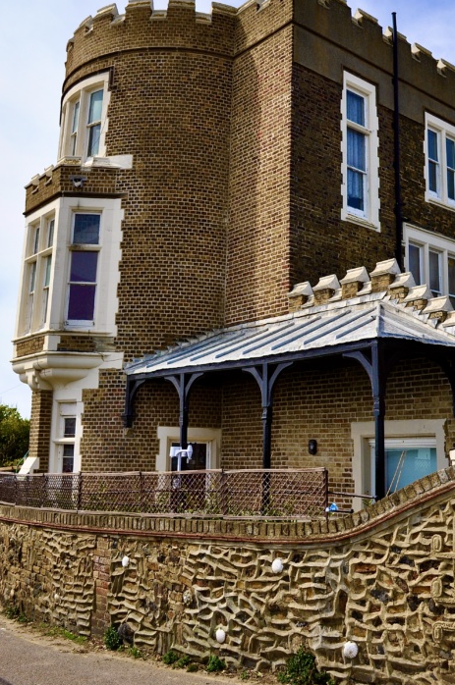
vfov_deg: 45.2
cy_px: 269
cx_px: 281
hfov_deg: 31.0
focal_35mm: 43
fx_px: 818
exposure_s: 1/1600
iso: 160
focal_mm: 20
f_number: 5
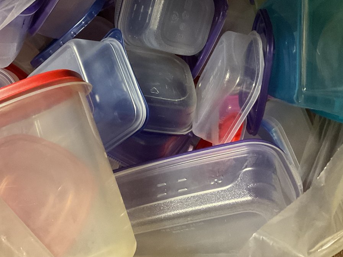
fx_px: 486
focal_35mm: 49
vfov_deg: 29.5
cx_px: 161
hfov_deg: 38.9
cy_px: 87
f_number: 1.8
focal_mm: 3
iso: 400
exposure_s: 1/30
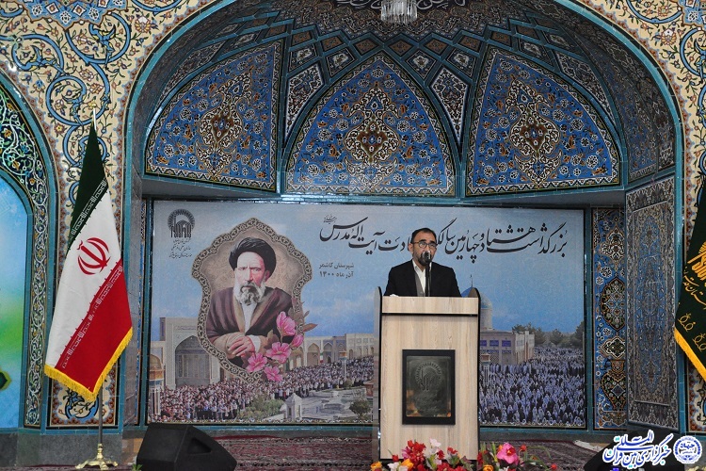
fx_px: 1412
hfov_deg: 28.1
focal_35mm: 72
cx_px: 353
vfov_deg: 18.9
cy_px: 236
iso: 3200
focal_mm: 48
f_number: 4.8
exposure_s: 1/100
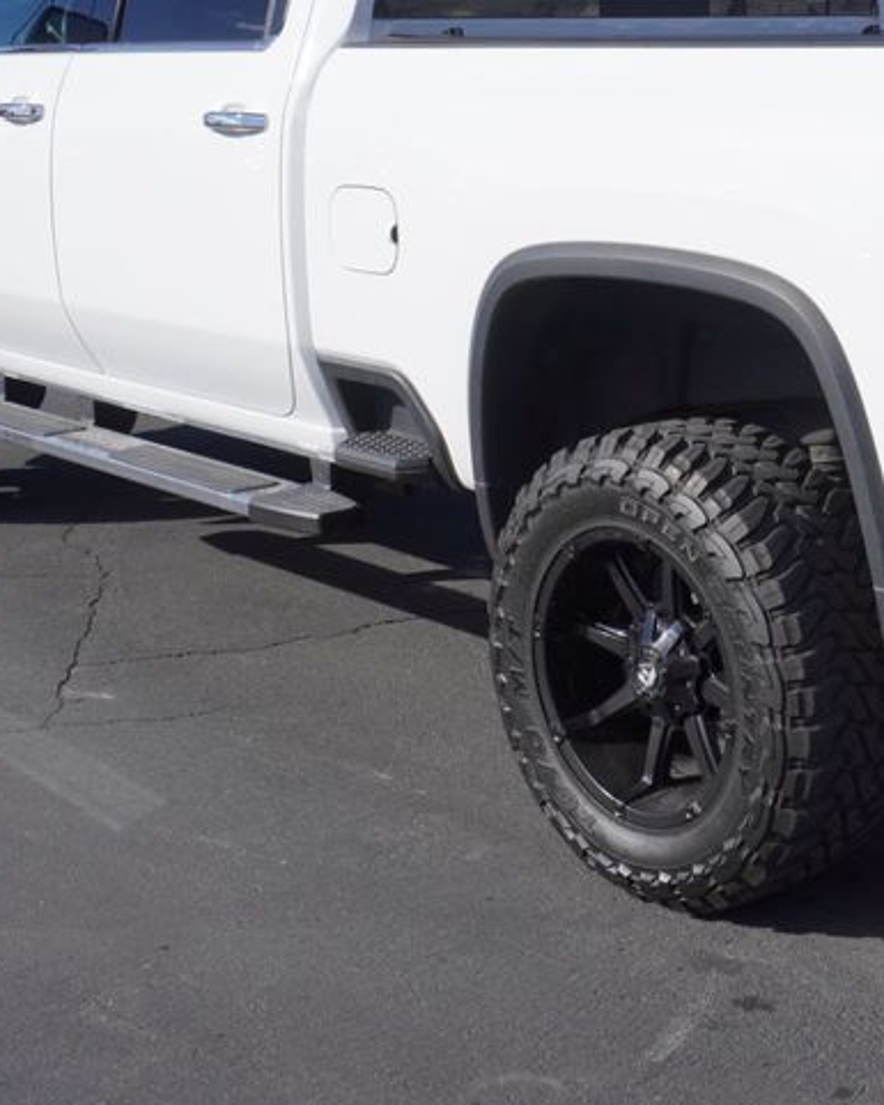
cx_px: 705
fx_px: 2060
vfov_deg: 29.7
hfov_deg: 23.9
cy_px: 345
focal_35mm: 63
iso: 100
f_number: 10
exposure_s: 1/200
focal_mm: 21
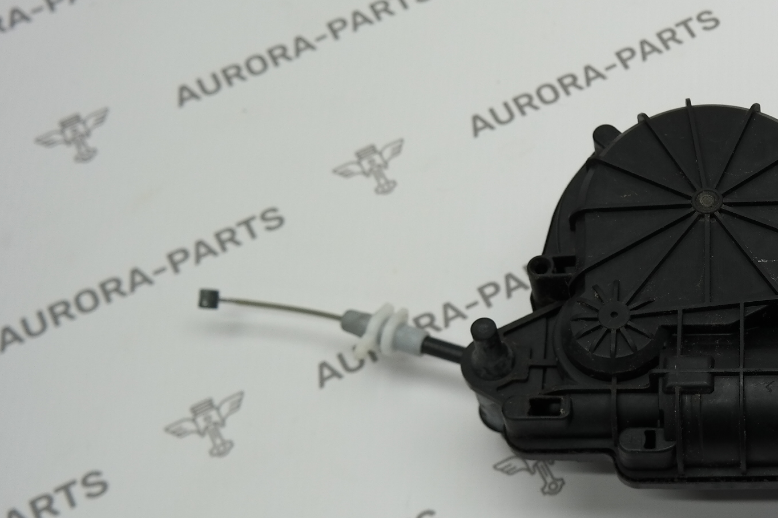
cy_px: 258
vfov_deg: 16.4
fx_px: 1793
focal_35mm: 83
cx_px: 832
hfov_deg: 23.2
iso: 200
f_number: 4
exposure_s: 1/100
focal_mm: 25
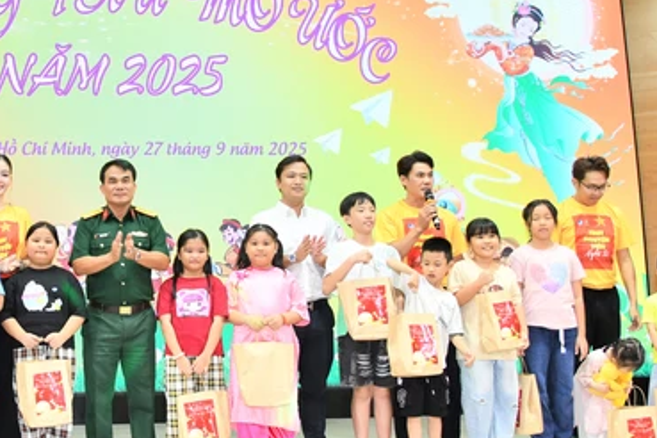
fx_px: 949
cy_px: 197
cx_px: 133
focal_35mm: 52
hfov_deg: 36.9
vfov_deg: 26.0
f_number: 4
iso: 800
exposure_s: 1/60
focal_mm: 24
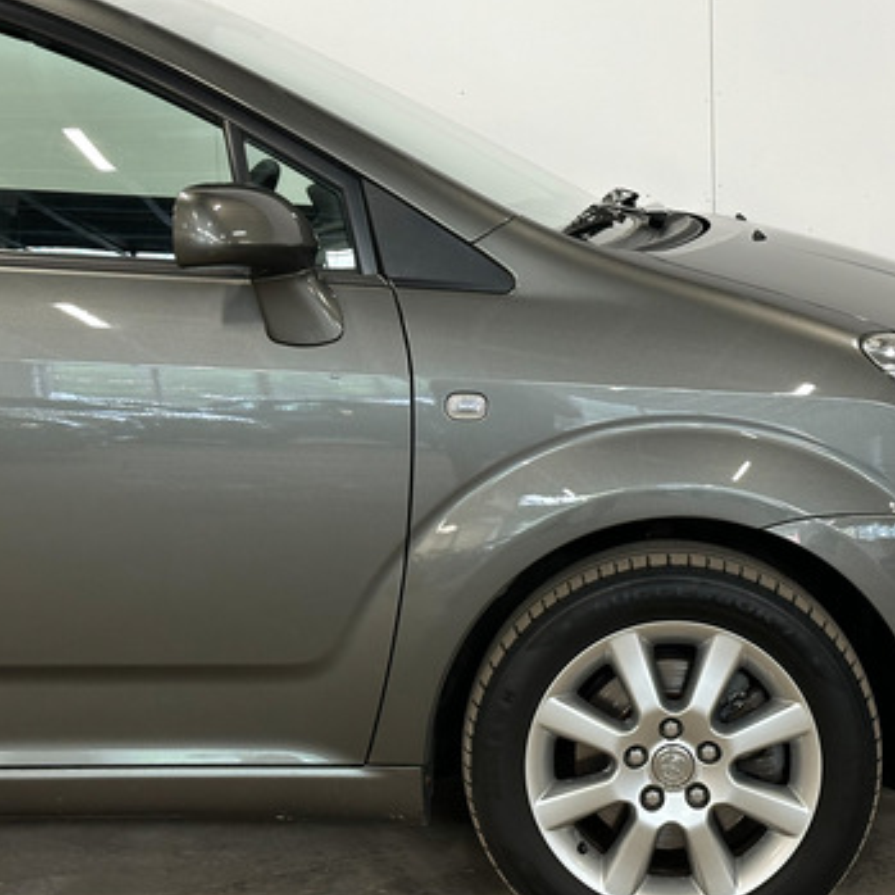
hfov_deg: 21.9
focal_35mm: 79
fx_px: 2311
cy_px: 380
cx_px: 567
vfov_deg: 21.9
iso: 125
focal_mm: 6.86
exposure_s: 1/50
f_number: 1.8
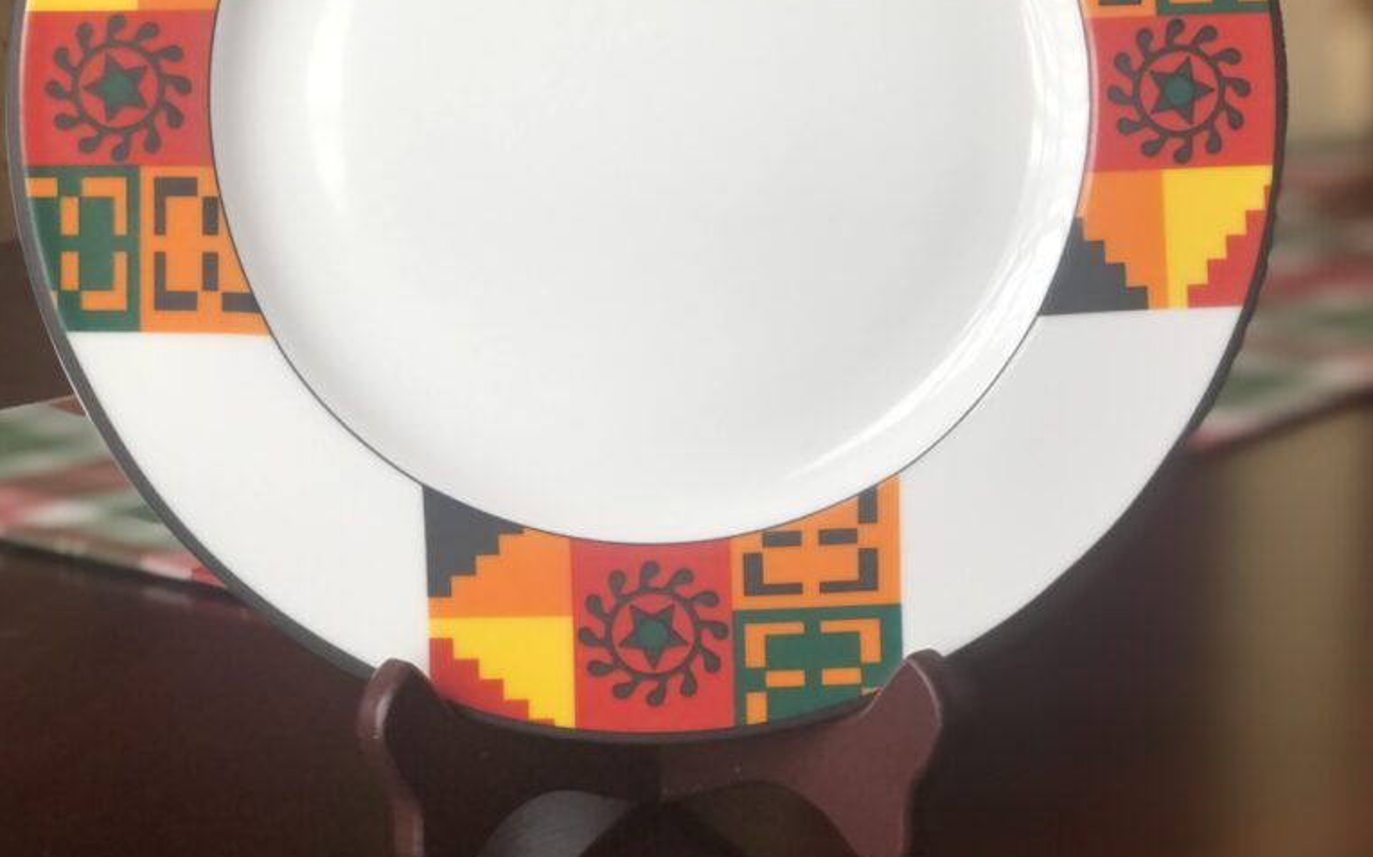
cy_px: 122
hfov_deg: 25.5
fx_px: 3030
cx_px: 685
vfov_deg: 15.9
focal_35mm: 81
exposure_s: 1/30
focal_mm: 6.6
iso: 32
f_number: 2.8
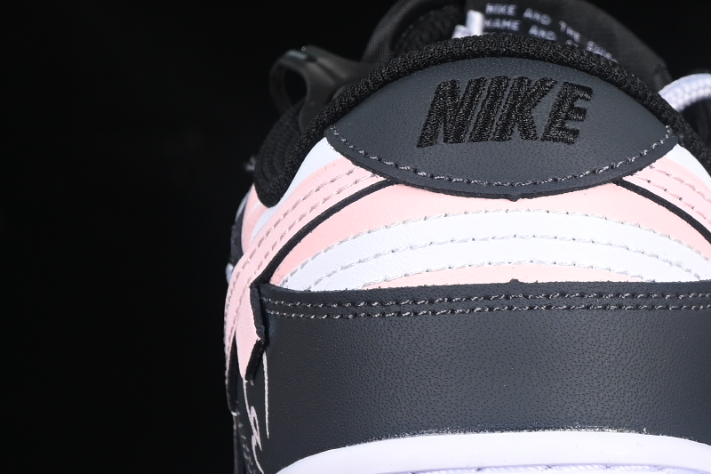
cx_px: 781
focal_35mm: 261
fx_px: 5153
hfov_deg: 7.8
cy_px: 142
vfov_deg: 5.3
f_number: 6.3
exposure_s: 1/60
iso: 160
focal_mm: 50
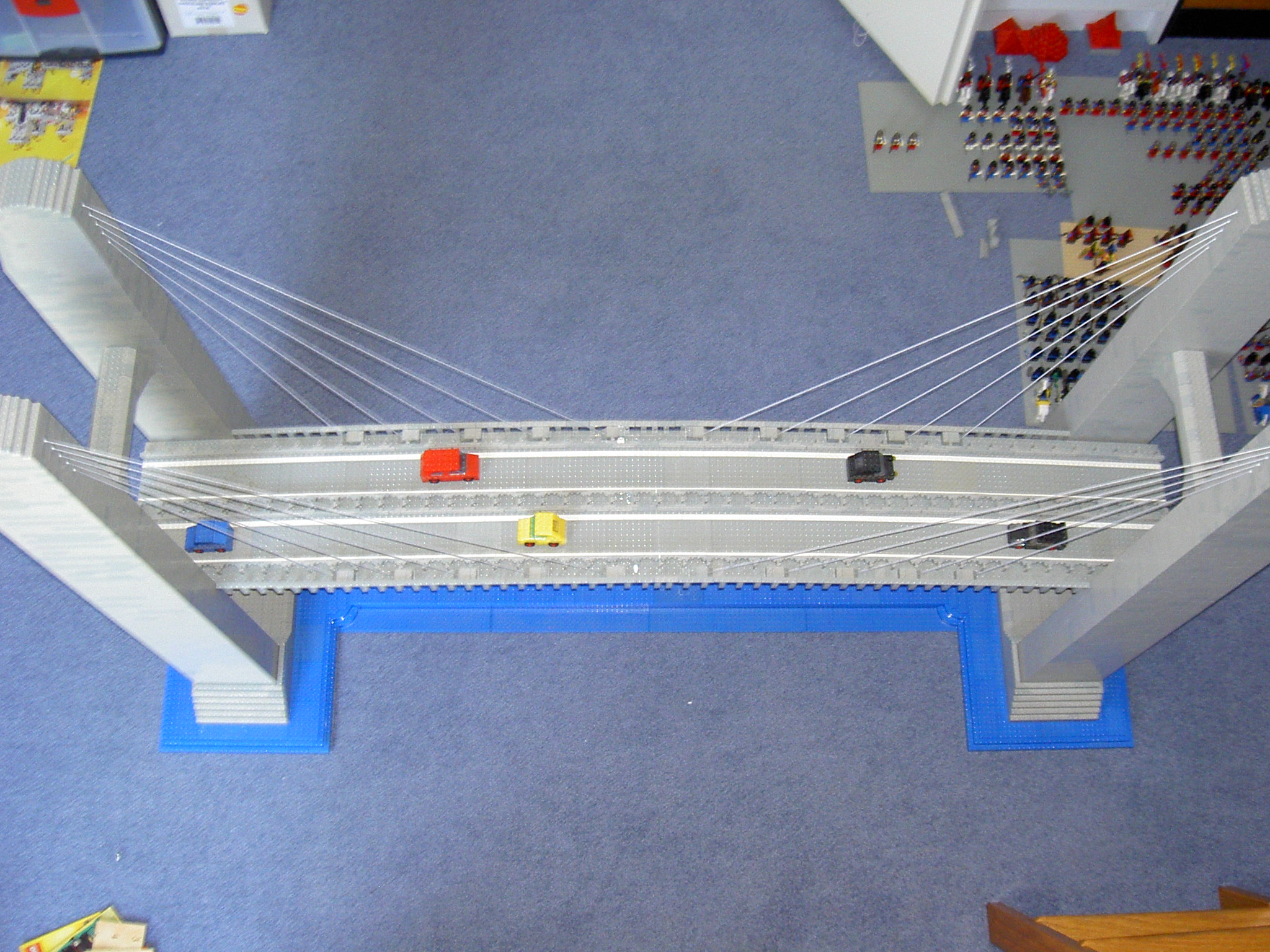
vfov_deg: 36.8
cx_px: 635
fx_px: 1431
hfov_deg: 47.9
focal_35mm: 39
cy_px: 476
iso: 100
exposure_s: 1/59.5
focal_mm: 8
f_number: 2.8
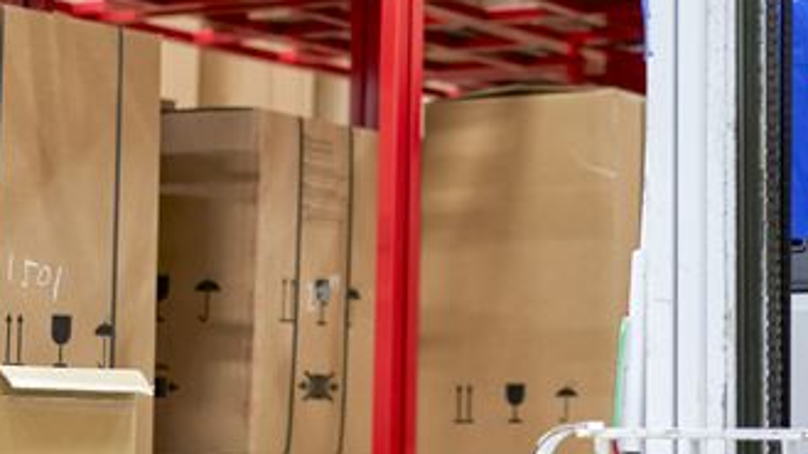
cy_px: 25
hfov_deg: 16.9
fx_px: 2699
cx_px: 626
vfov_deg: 9.6
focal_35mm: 126
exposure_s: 1/125
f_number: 1.8
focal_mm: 55
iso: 800
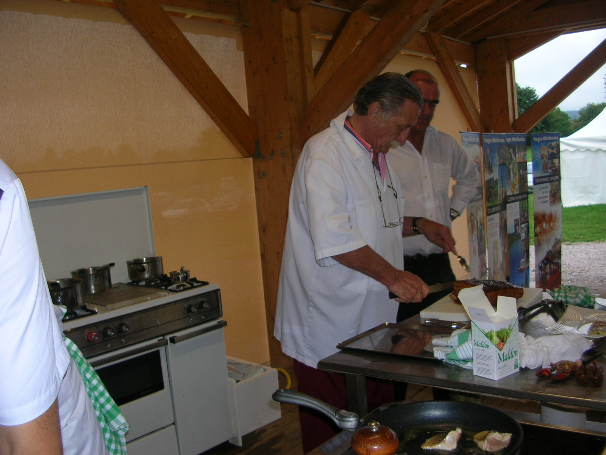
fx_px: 613
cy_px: 228
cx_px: 303
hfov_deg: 52.6
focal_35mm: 35
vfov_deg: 40.7
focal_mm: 5.8
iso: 50
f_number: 2.8
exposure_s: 1/60.1
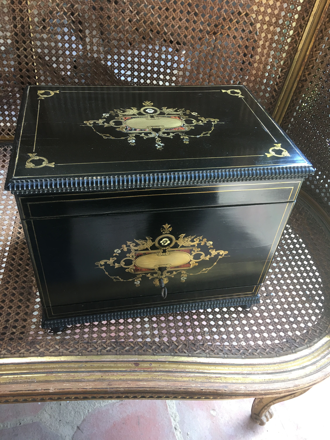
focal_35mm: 29
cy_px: 220
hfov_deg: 48.2
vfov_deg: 61.7
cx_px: 165
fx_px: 369
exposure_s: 1/33
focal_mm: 4.15
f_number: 2.2
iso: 32
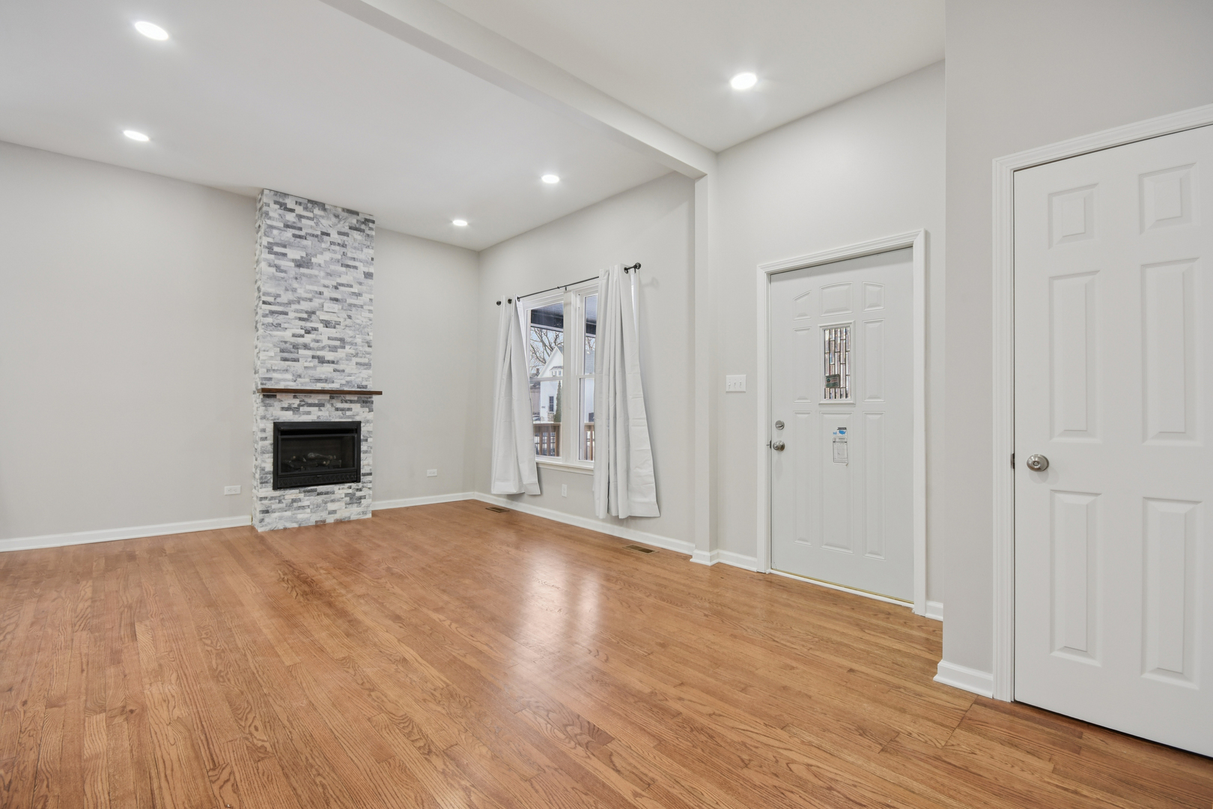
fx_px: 505
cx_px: 606
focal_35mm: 15
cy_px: 404
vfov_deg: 77.3
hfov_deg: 100.4
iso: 400
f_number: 8
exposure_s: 1/13
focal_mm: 10
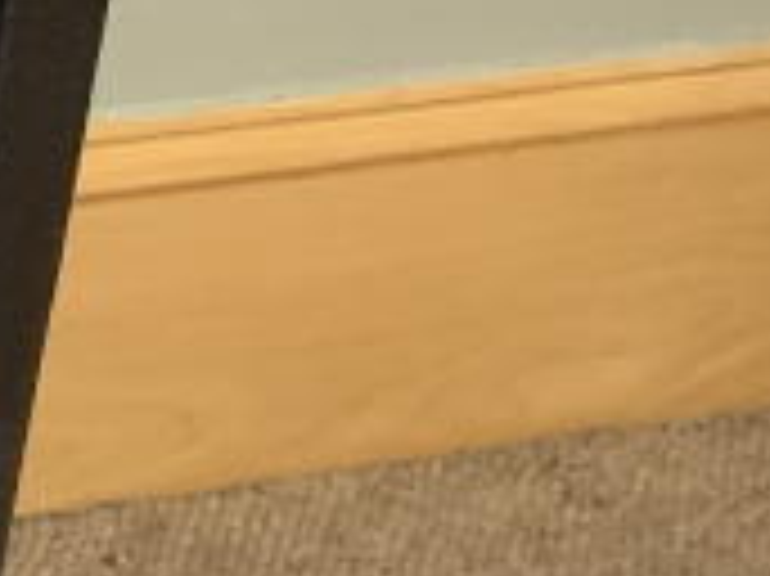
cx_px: -1175
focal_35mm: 156
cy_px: 310
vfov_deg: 9.5
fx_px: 3468
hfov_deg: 10.6
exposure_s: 1/30
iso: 500
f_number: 1.8
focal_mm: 4.25
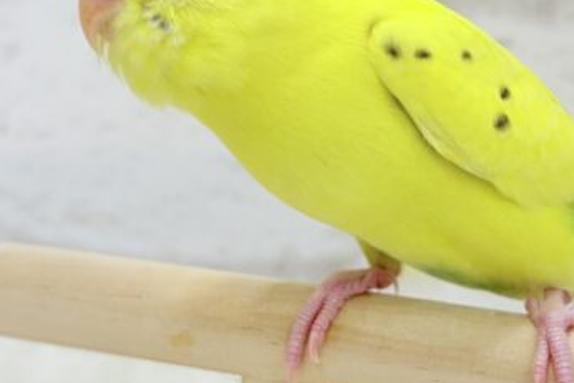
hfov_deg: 20.3
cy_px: 128
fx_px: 1595
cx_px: 401
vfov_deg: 13.7
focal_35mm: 100
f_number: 1.6
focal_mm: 5.96
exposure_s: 1/50
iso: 32
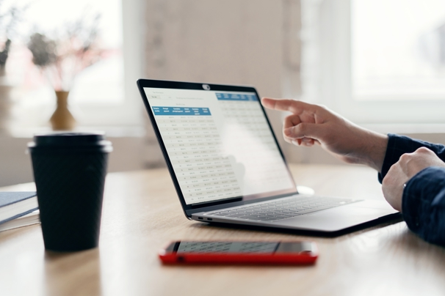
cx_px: 224
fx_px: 643
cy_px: 149
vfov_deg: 26.0
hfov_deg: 38.2
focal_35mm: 52
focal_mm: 50
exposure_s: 1/200
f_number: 2.2
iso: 320
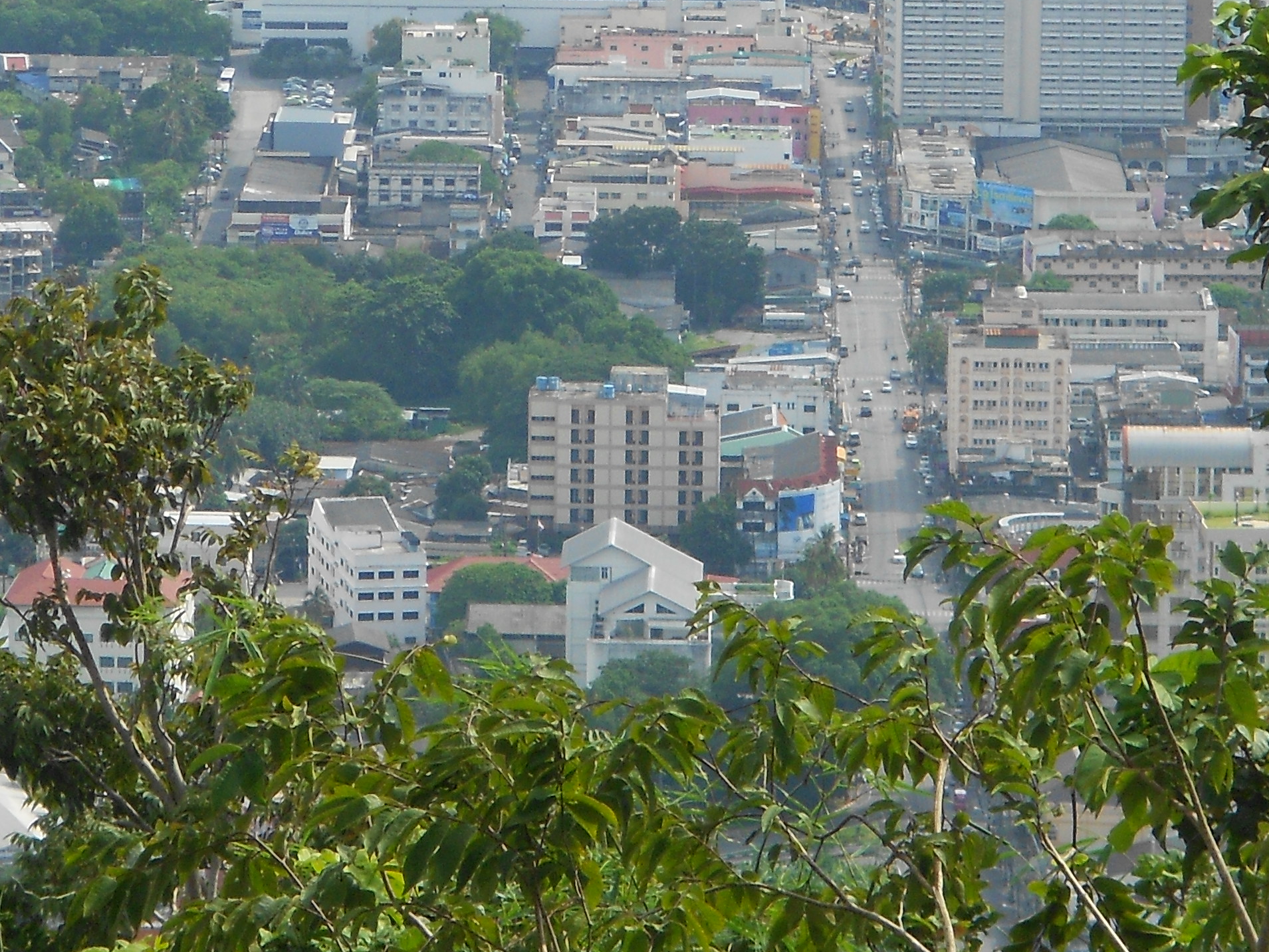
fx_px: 8212
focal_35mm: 224
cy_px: -12
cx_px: 542
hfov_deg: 8.8
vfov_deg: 6.6
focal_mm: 17.6
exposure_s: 1/320
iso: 80
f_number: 5.5
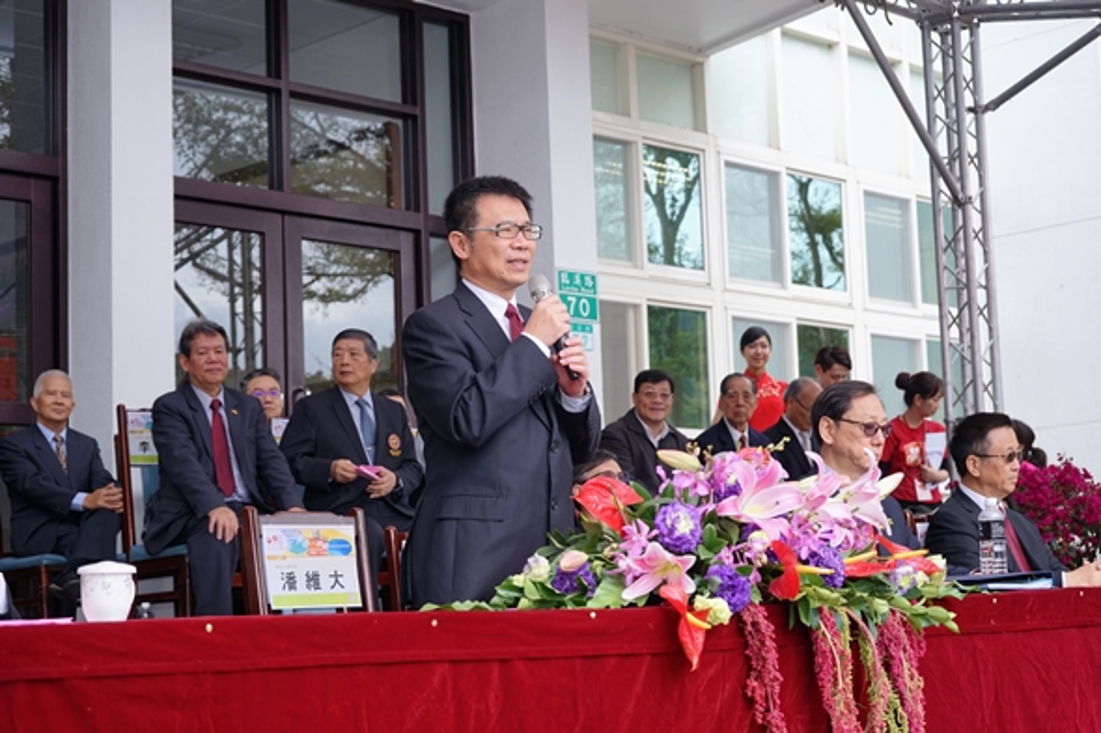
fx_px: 1926
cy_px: 366
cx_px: 550
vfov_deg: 21.6
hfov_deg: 31.9
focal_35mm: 63
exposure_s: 1/80
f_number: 5.6
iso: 125
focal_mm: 63
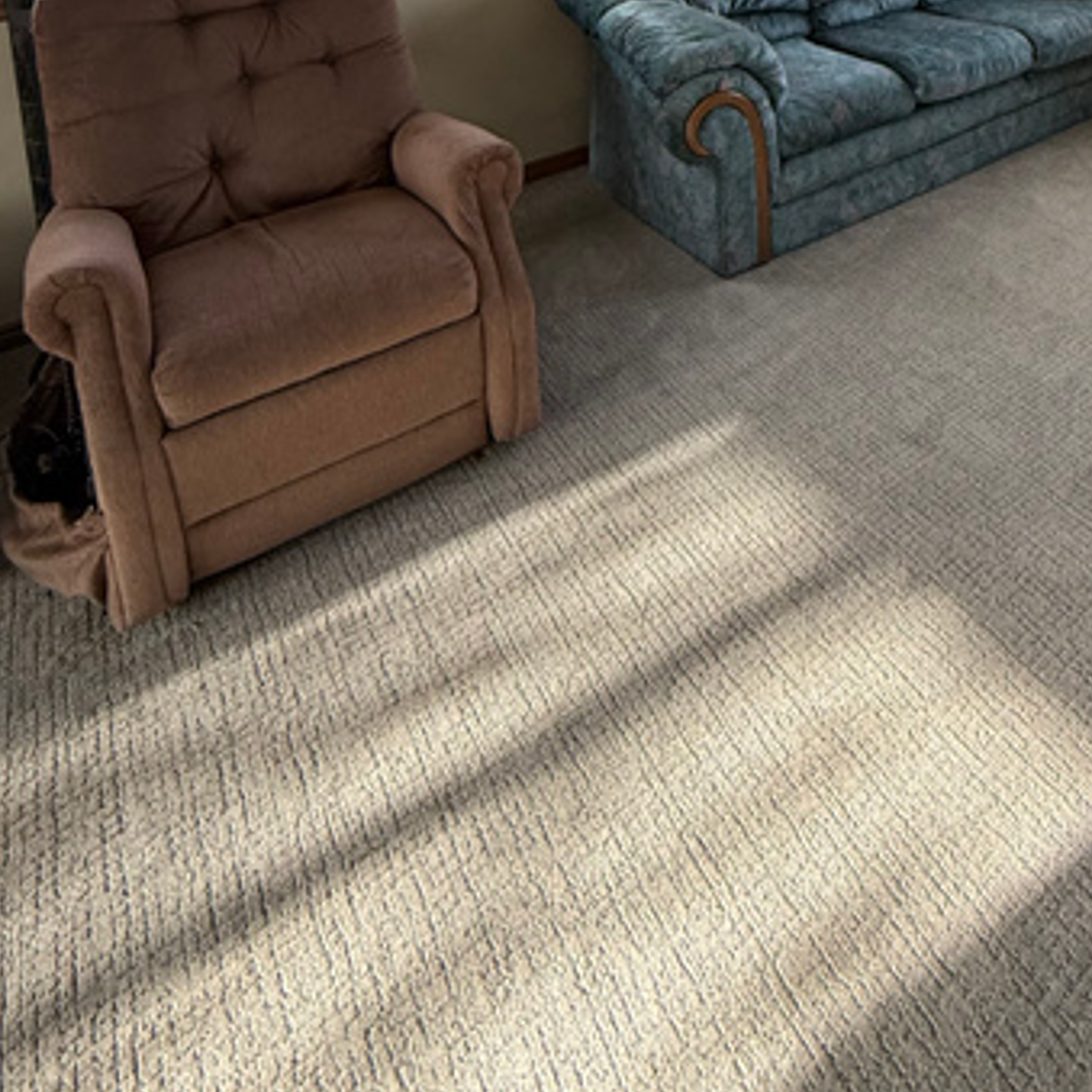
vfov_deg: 43.8
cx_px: 792
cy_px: -116
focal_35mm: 28
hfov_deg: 55.1
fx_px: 999
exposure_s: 1/99
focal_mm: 2.22
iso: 250
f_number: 2.2
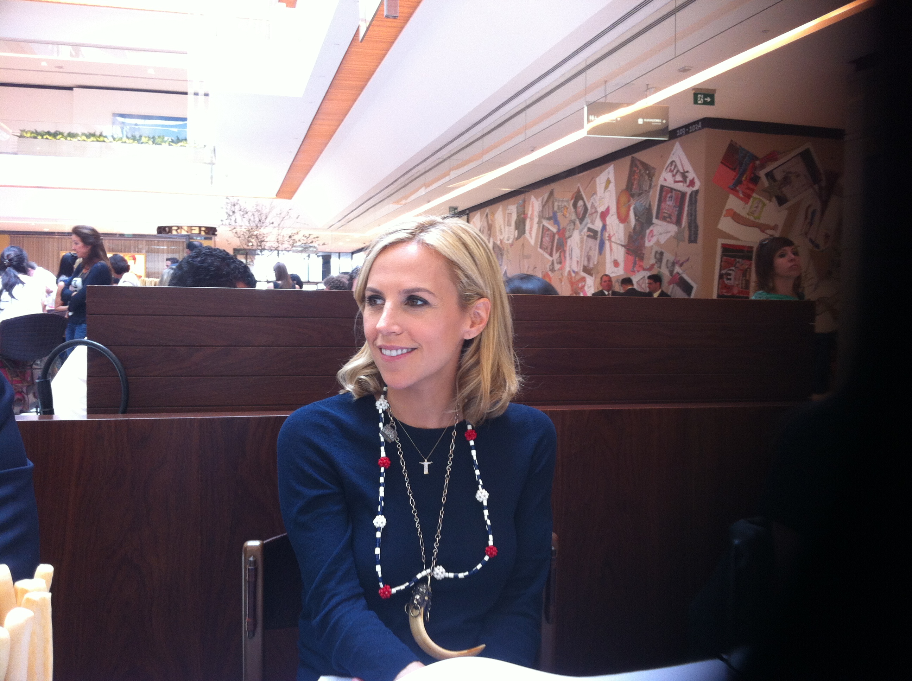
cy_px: 340
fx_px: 921
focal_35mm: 35
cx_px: 456
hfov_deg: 52.7
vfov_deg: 40.6
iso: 80
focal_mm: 3.85
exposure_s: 1/20
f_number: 2.8
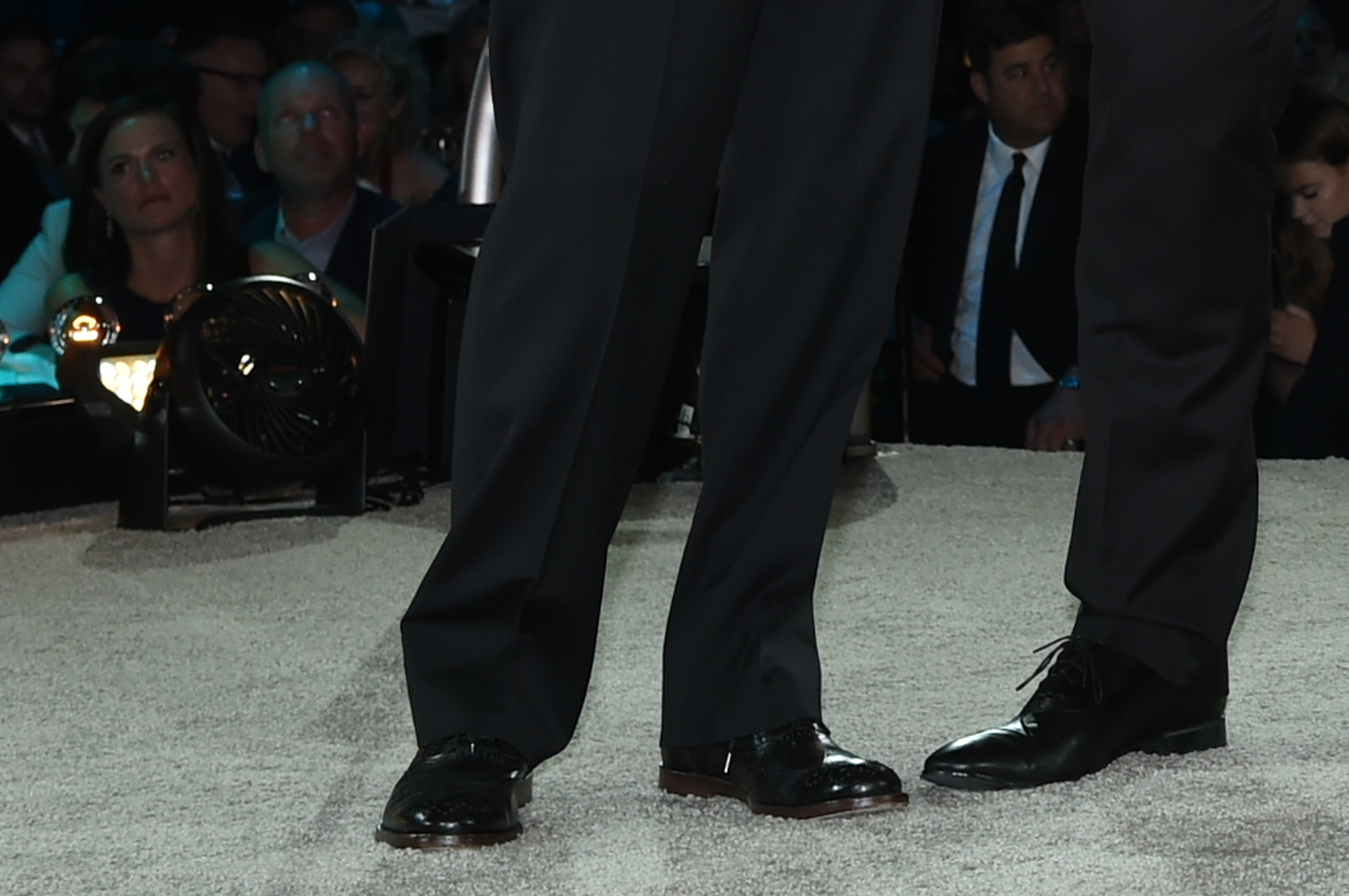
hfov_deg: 11.8
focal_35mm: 168
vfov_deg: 7.9
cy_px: -644
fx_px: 6288
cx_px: 1898
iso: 800
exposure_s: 1/80
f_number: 6.3
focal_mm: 44
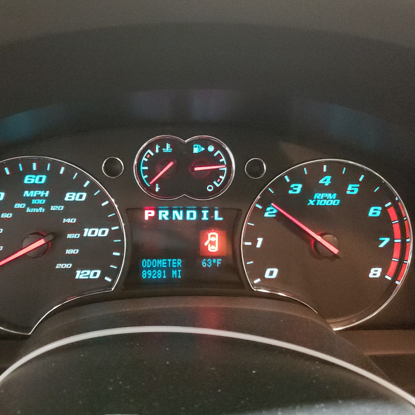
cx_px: 171
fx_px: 420
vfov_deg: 52.5
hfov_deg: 52.3
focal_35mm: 31
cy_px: 207
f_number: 1.5
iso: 1125
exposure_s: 1/24
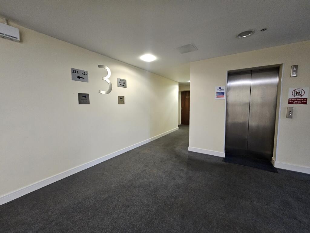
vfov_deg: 89.9
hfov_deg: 106.2
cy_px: 116
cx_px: 155
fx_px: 116
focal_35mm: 13
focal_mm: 2.2
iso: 400
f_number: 2.2
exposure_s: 1/33
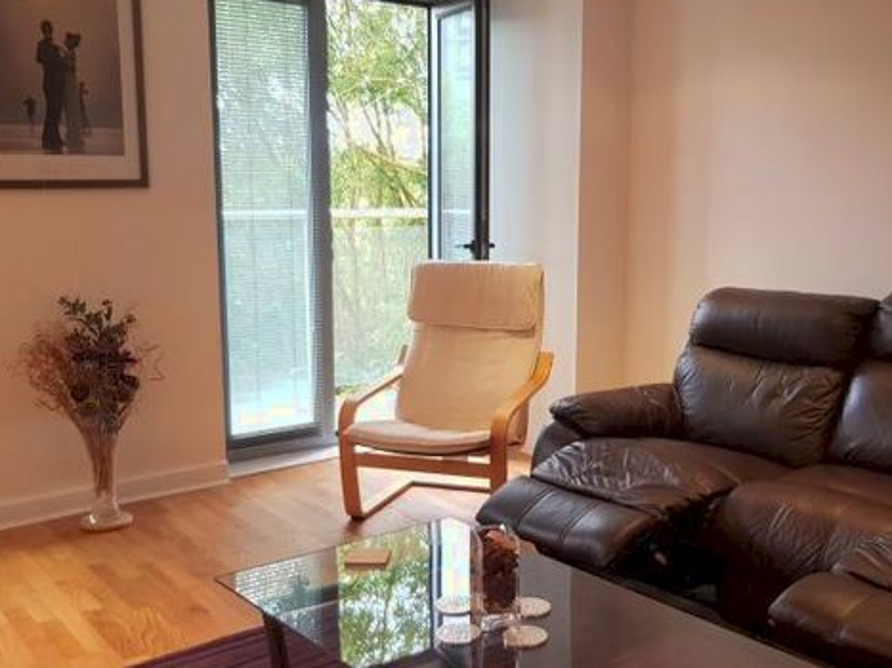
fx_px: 1005
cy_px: 375
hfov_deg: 47.4
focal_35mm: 39
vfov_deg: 36.8
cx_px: 563
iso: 64
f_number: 1.7
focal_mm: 4.2
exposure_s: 1/50
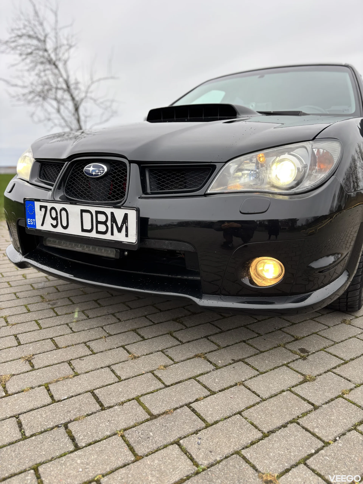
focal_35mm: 26
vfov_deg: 67.3
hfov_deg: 53.1
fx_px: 364
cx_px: 182
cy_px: 242
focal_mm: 5.96
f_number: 1.6
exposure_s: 1/133
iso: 32
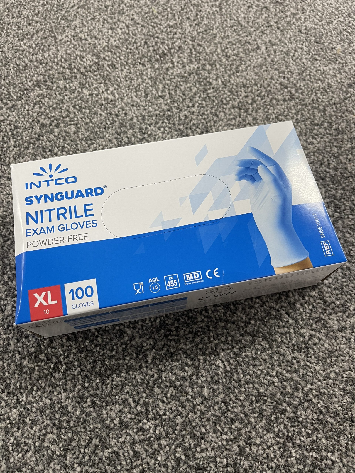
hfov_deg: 54.9
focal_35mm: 25
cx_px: 178
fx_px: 342
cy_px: 236
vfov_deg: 69.4
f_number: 1.6
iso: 125
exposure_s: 1/50
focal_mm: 5.1
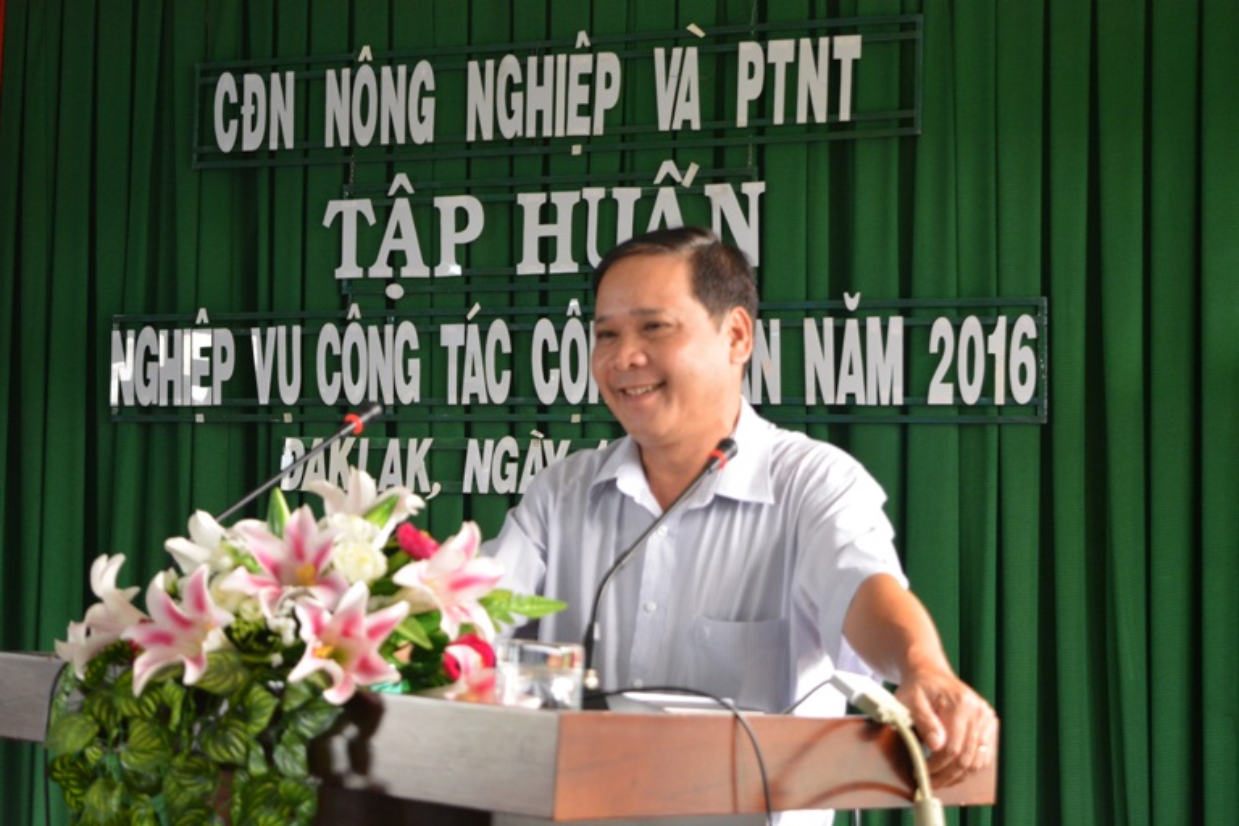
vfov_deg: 21.6
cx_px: 620
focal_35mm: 63
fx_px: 2168
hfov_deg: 31.9
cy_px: 413
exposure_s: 1/40
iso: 1600
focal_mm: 42
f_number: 5
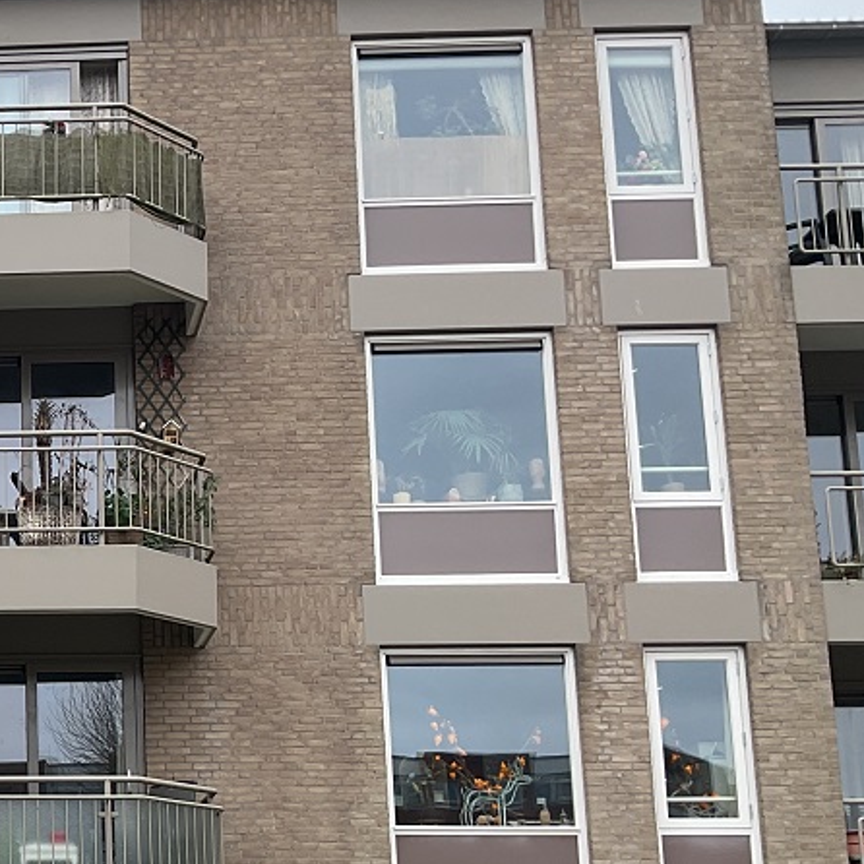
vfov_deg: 24.7
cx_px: -161
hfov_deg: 23.0
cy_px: 661
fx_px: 1948
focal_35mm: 69
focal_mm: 3
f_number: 1.8
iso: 16
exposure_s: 1/200
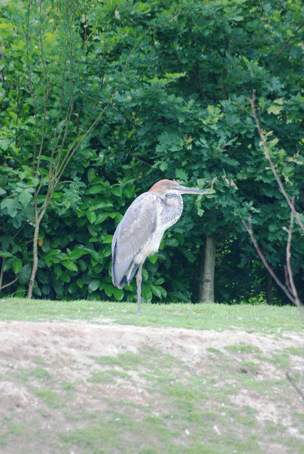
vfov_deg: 4.6
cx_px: 152
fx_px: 5684
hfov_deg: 3.1
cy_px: 227
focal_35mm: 450
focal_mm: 300
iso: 400
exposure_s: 1/320
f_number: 5.6
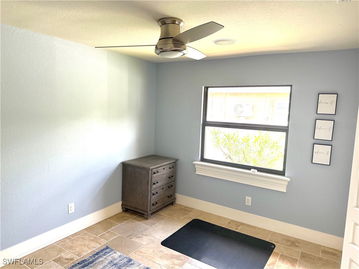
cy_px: 134
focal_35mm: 24
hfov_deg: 71.6
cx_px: 180
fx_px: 249
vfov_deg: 56.8
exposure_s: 1/186
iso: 200
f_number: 1.78
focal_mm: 6.76
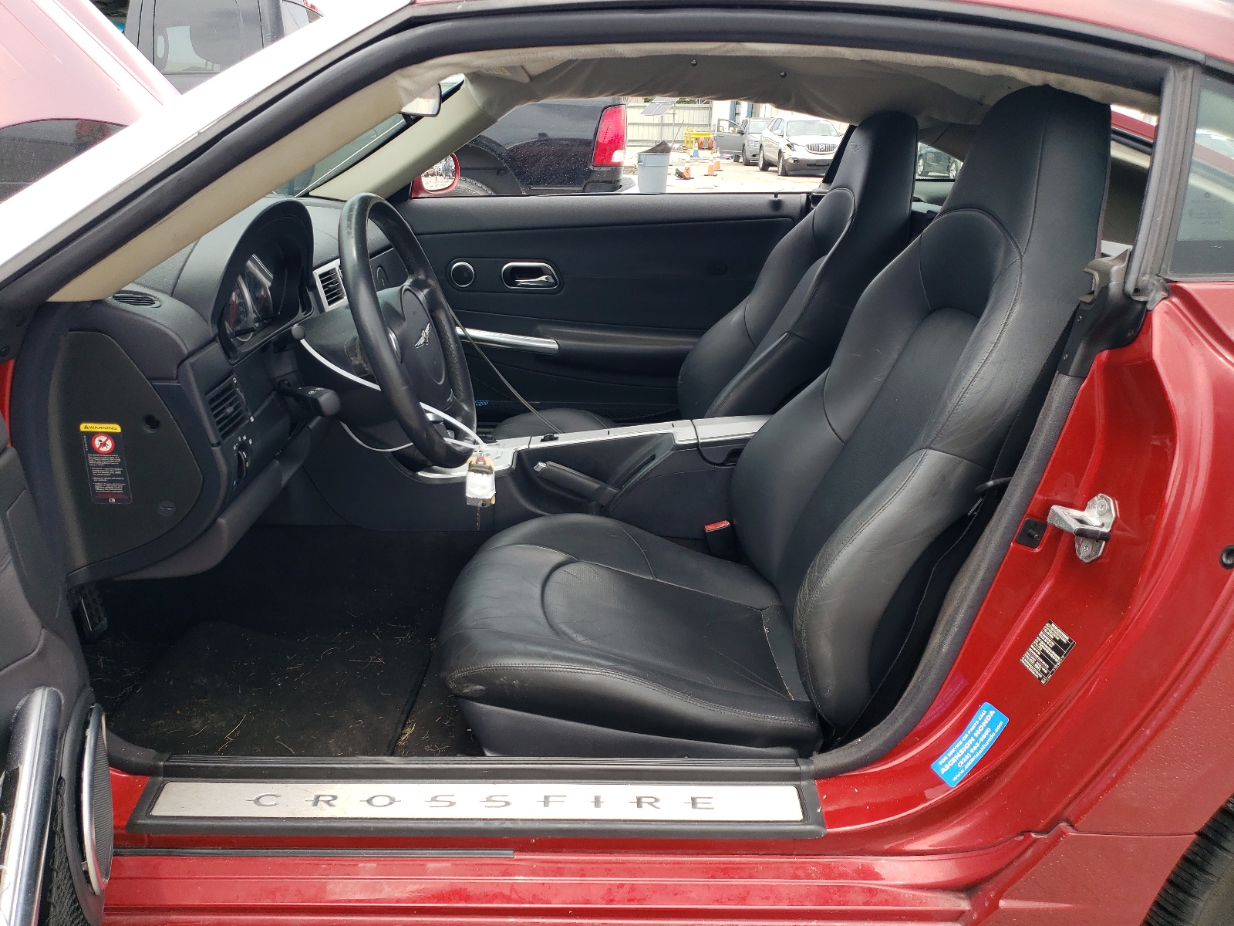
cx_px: 617
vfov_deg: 53.1
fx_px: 927
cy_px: 463
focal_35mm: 26
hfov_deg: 67.3
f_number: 1.5
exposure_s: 1/667
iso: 50
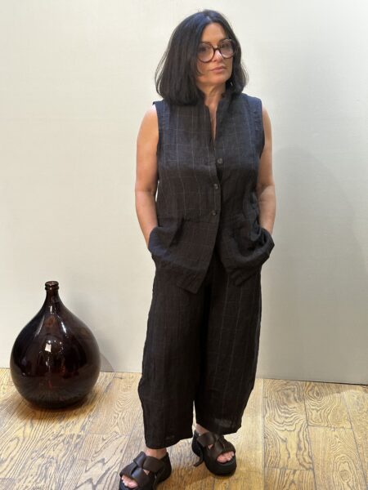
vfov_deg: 39.7
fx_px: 680
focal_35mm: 48
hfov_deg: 30.3
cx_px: 184
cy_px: 245
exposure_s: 1/50
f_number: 1.78
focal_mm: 6.86
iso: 200
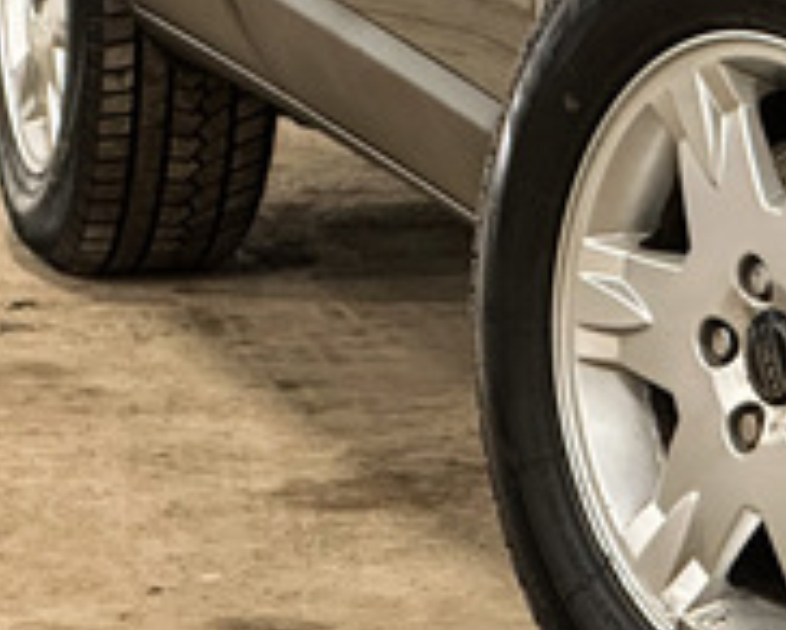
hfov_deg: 7.1
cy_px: 26
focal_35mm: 268
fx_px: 6241
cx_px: 1313
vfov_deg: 5.8
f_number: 2.8
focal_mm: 9
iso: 640
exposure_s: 1/35
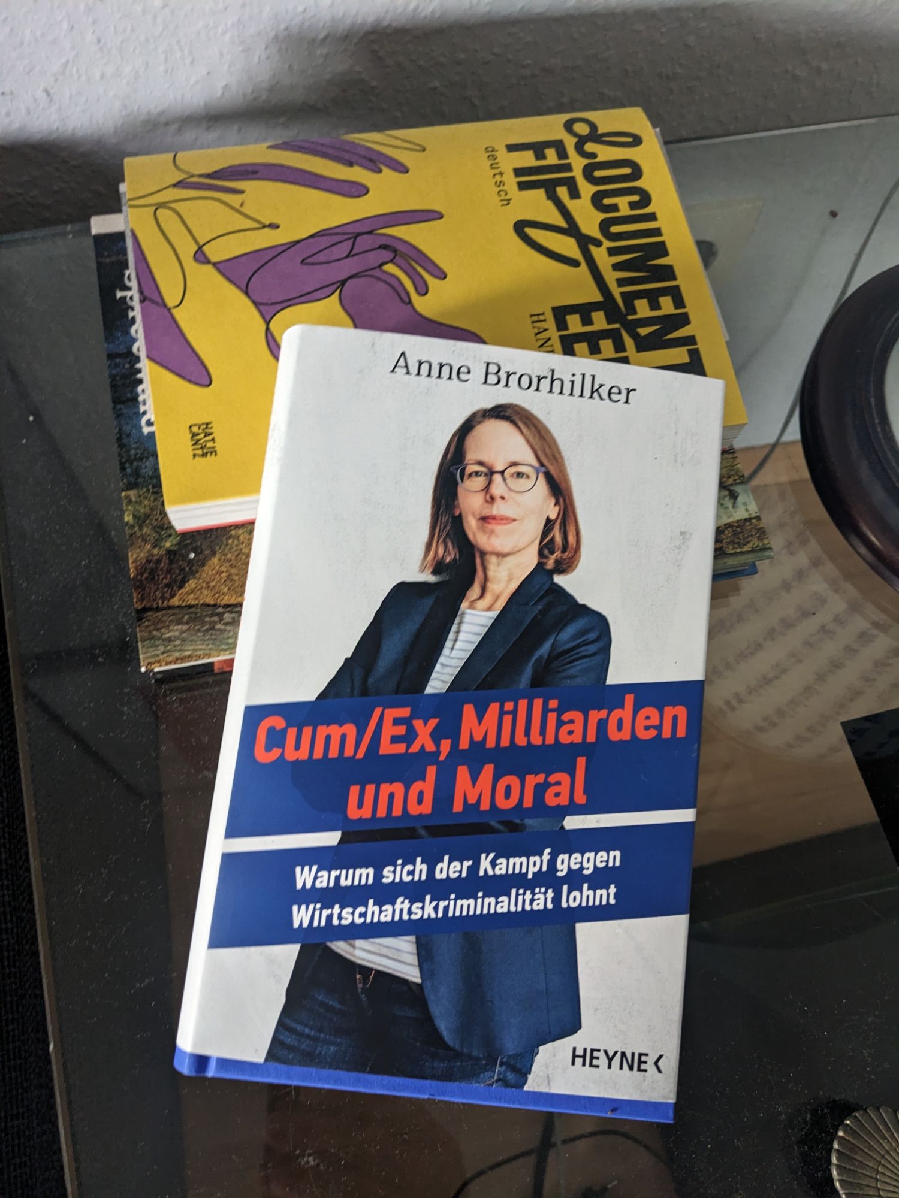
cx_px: 450
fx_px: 935
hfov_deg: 51.4
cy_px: 599
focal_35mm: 27
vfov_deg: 65.3
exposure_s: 1/40.1
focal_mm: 4.38
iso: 142
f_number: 1.73
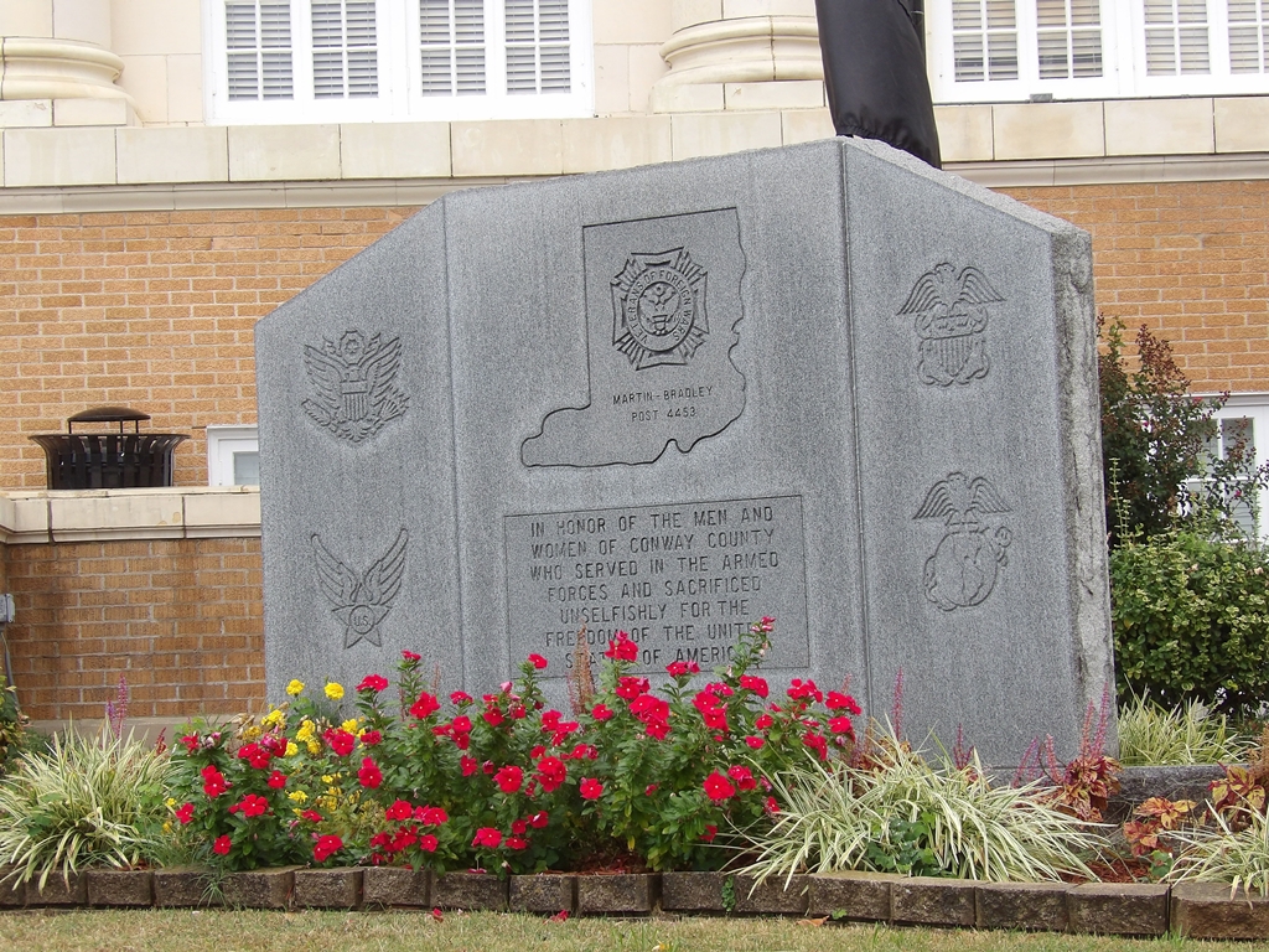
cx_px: 634
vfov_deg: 14.5
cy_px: 476
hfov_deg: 19.3
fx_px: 3739
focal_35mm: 102
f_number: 4.2
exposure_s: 1/165
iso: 100
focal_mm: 18.2
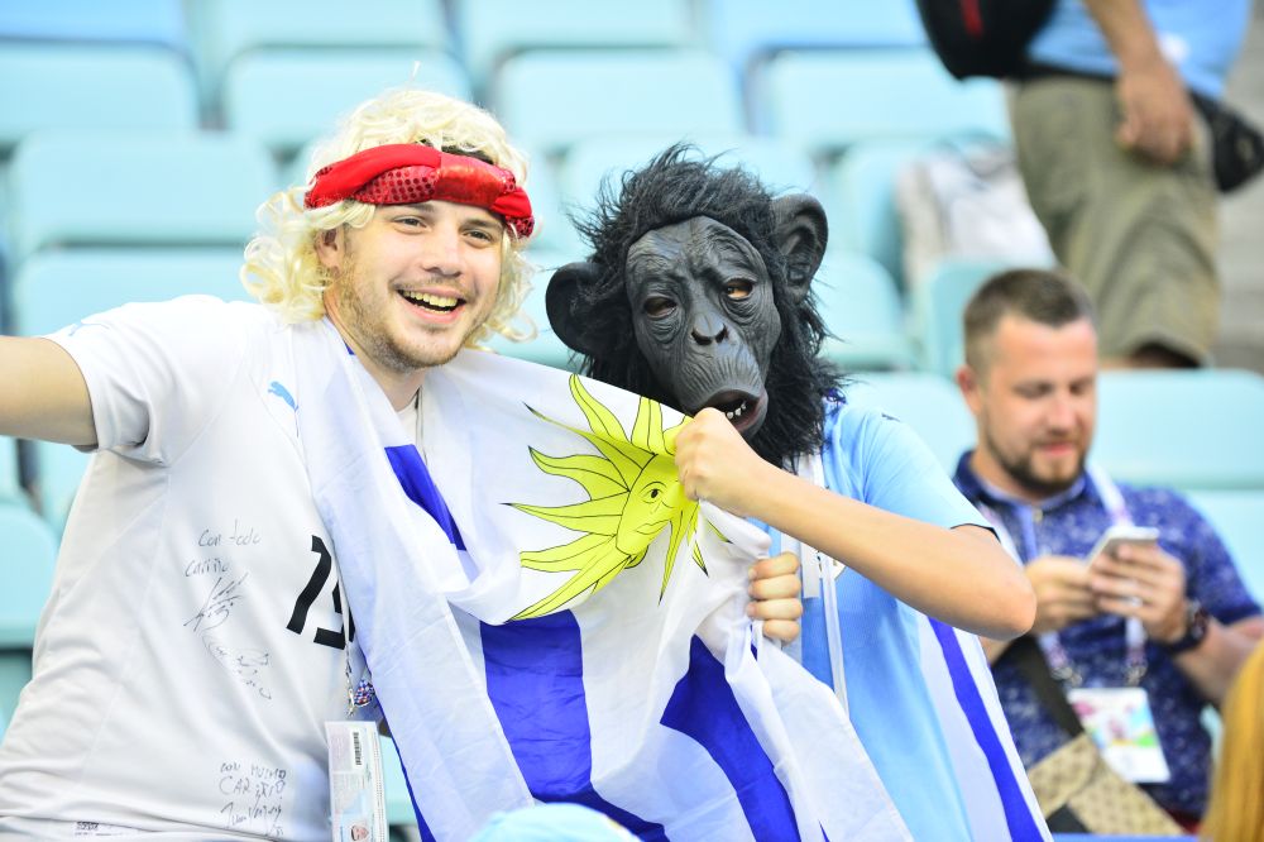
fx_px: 4914
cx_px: 632
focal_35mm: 140
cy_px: 421
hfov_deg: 14.7
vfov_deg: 9.8
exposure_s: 1/400
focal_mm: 140
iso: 2000
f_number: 5
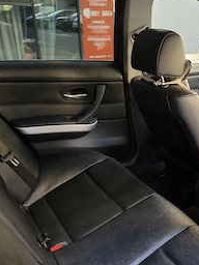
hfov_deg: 38.5
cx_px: 153
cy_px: 183
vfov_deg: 50.1
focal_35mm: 36
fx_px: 276
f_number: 1.4
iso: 320
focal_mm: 6.5
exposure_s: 1/101
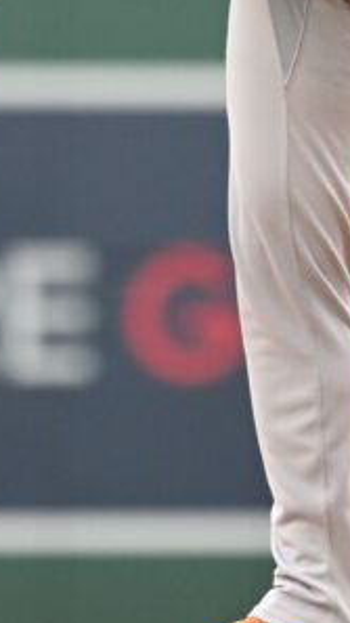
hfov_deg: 0.9
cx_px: 205
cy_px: -53
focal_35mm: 1324
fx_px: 21851
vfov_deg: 1.6
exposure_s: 1/2000
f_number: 4
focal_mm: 300
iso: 2000
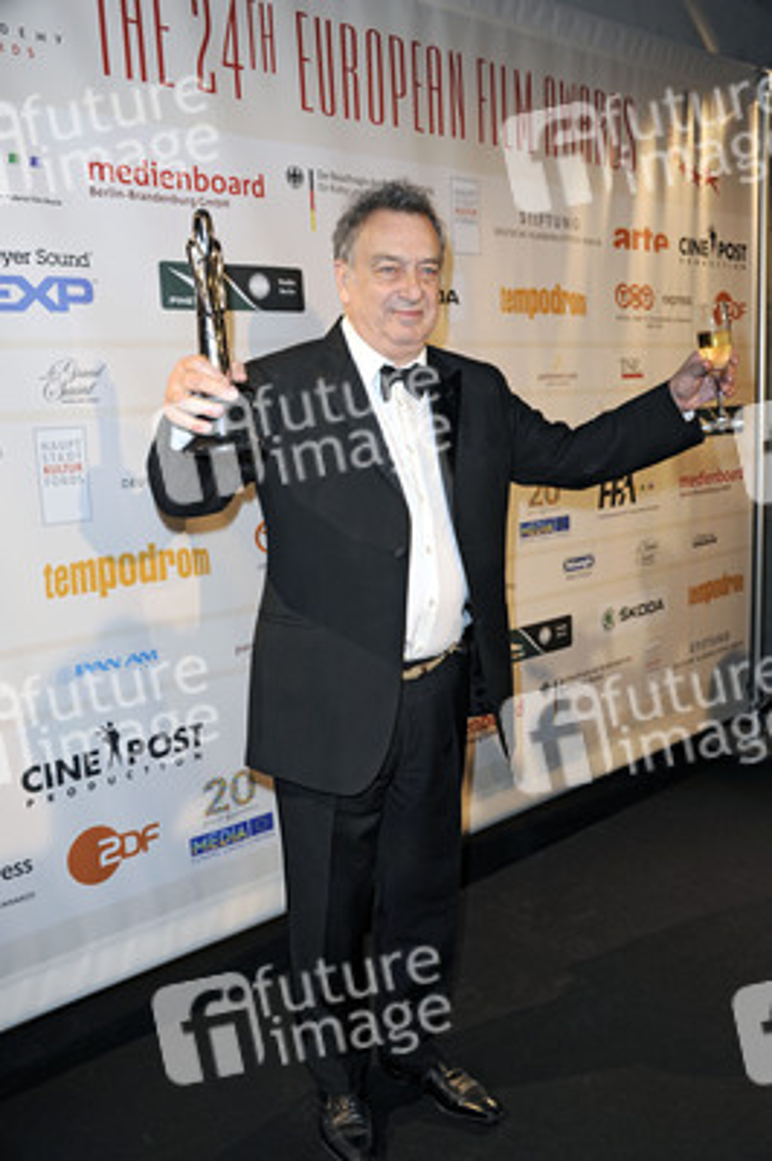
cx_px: 386
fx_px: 1128
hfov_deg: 37.8
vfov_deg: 54.5
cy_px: 580
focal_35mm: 35
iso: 800
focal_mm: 35
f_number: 5.6
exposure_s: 1/160
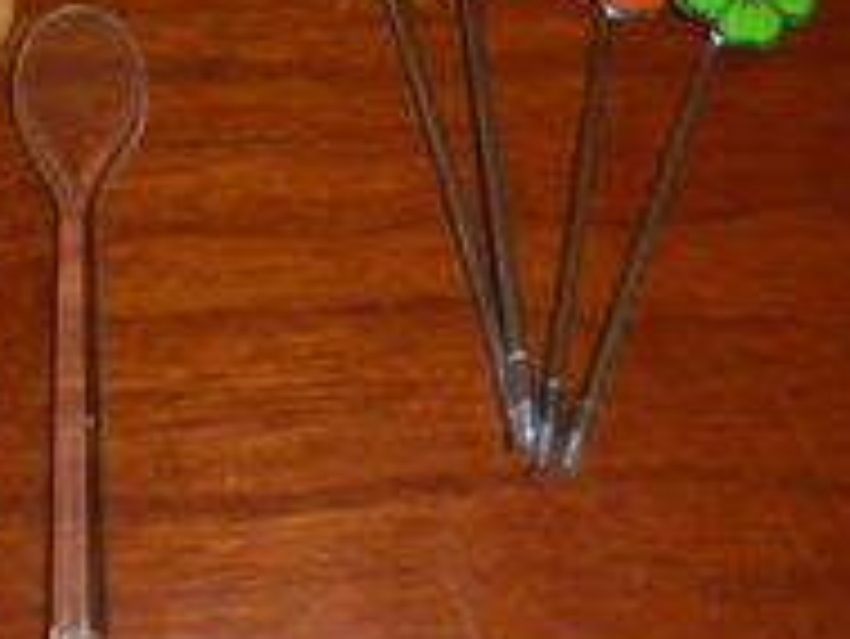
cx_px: 76
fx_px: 1499
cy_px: 351
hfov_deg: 30.2
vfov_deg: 24.0
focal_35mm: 61
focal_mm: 4.2
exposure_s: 1/30
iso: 125
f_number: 3
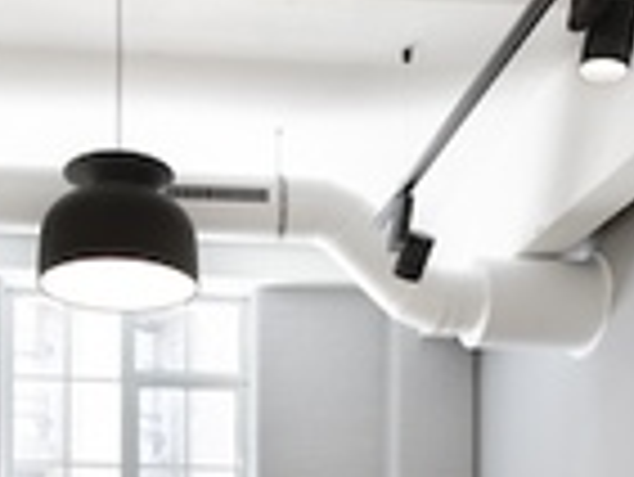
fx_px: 935
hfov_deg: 36.9
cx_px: 193
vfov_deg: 25.3
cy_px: 592
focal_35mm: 51
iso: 100
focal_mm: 10
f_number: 8
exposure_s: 1/3
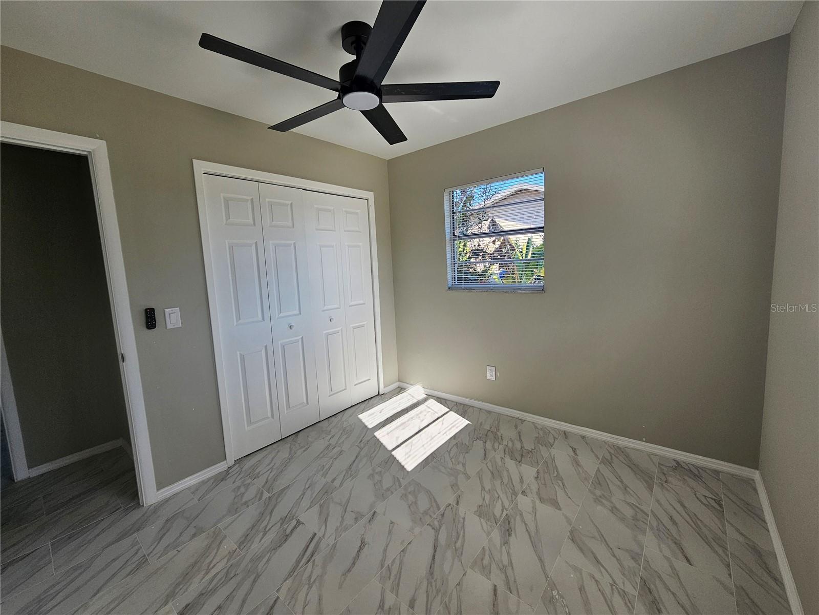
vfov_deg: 89.9
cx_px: 410
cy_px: 308
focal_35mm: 13
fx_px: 308
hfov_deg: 106.2
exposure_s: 1/264
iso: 64
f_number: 2.2
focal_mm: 2.2
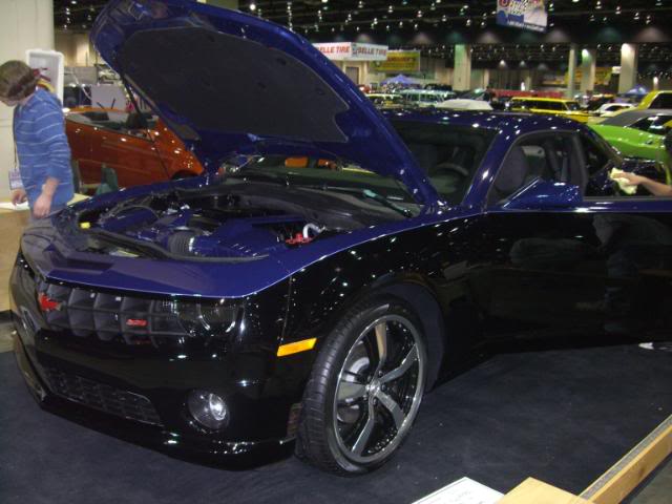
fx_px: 738
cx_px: 336
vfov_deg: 37.7
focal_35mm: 38
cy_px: 252
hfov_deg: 49.0
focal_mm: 6.2
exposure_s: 1/60
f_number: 2.7
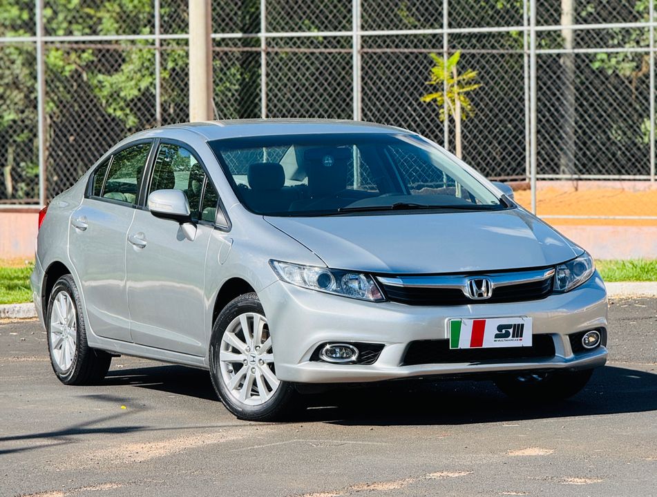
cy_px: 248
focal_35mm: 120
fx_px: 2285
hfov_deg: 16.4
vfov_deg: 12.4
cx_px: 328
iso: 50
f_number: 2.8
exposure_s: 1/1167
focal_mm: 15.66
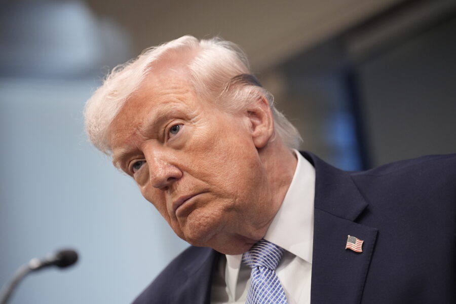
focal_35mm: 200
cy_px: 152
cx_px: 228
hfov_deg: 10.3
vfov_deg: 6.9
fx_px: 2533
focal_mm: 200
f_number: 3.5
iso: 2500
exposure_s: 1/250
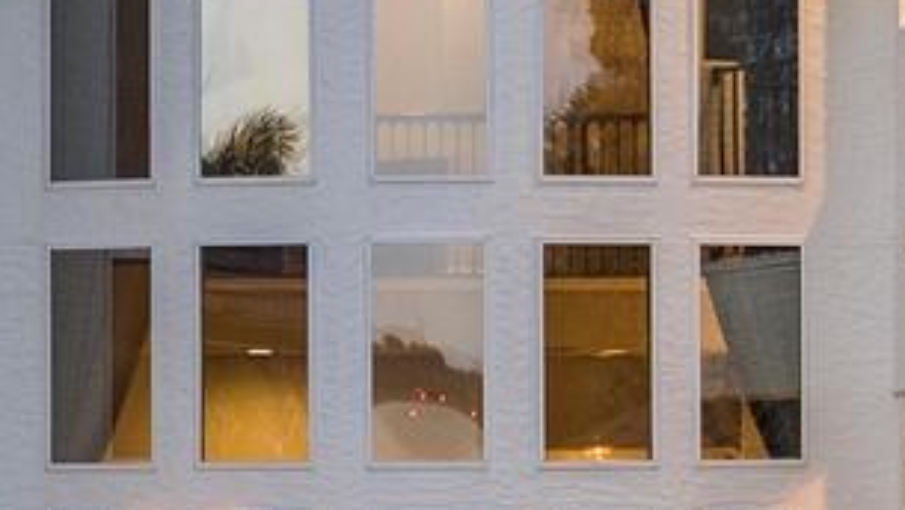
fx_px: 3290
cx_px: 377
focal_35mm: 137
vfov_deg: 8.8
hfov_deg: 15.7
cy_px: 457
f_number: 2.8
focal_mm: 12.29
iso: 440
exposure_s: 1/15
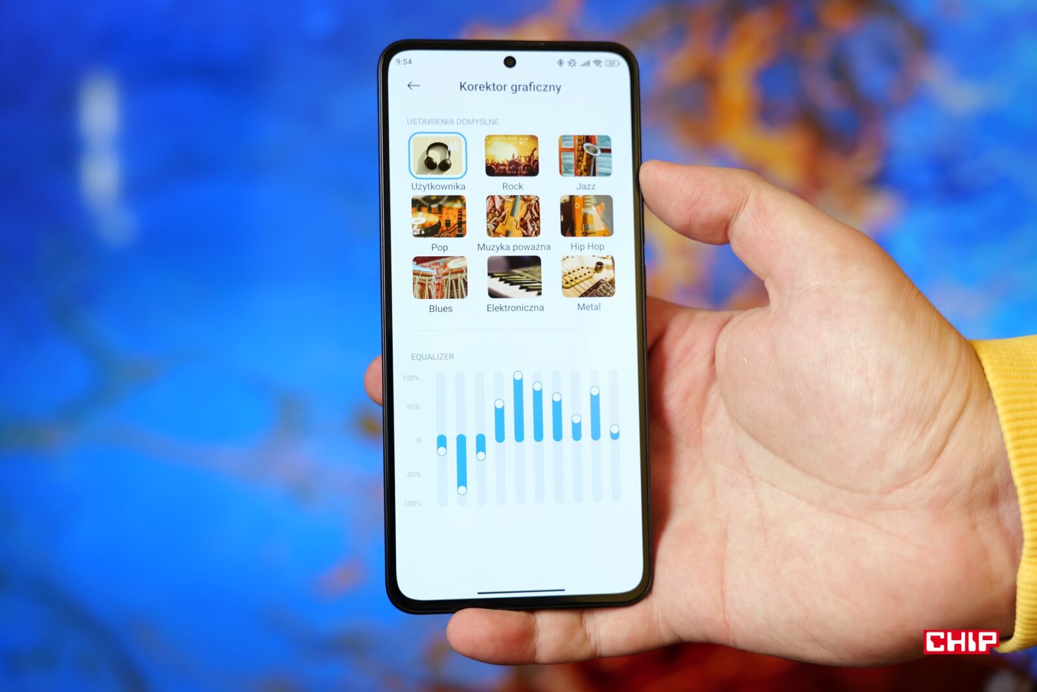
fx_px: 1354
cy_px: 346
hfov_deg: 41.9
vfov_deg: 28.7
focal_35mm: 47
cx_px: 518
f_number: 3.5
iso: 1000
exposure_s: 1/50
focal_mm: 47
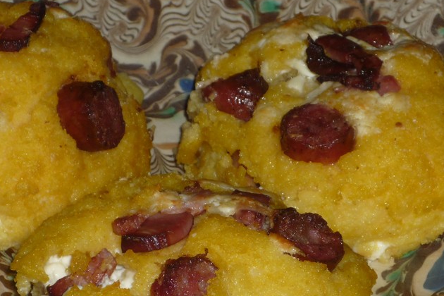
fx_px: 2442
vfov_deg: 6.9
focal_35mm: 198
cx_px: 220
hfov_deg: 10.4
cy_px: 180
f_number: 5.8
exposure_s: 1/60
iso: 100
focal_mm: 18.6
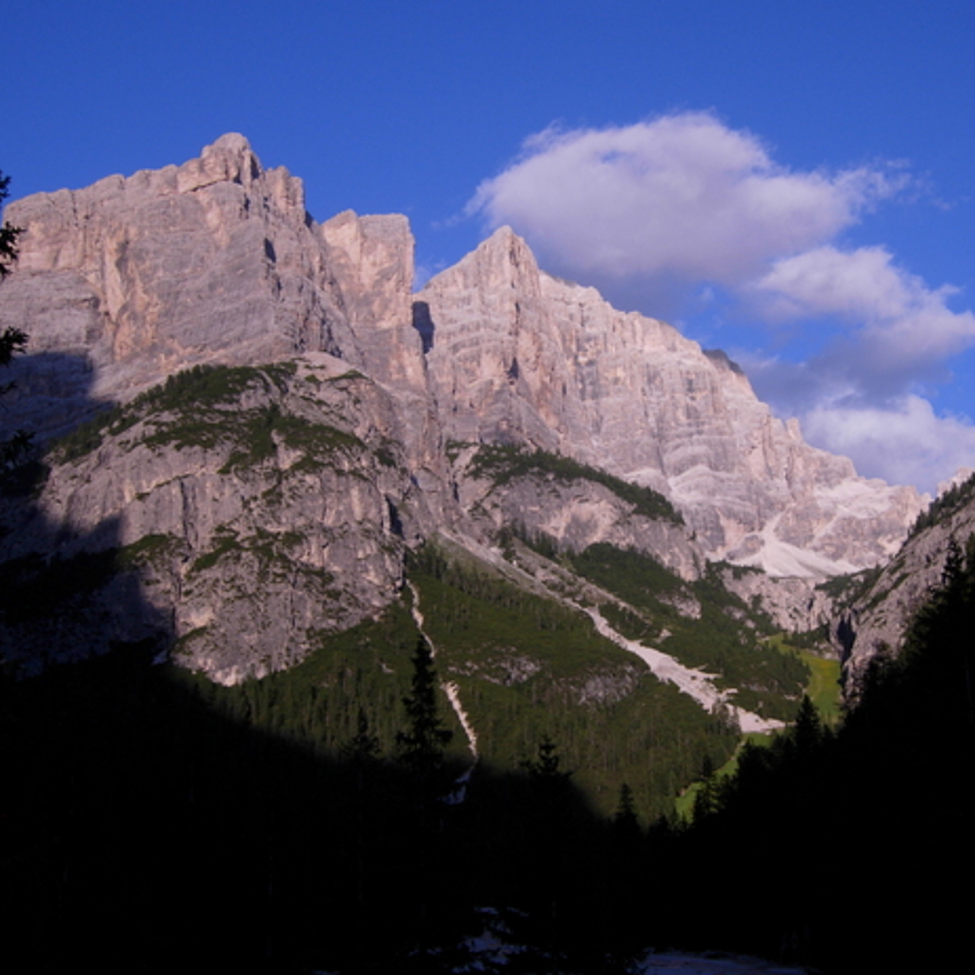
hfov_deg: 38.0
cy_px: 476
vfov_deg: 38.3
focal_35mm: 44
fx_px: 1402
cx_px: 642
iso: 50
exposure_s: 1/724
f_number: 3.8
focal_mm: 7.5
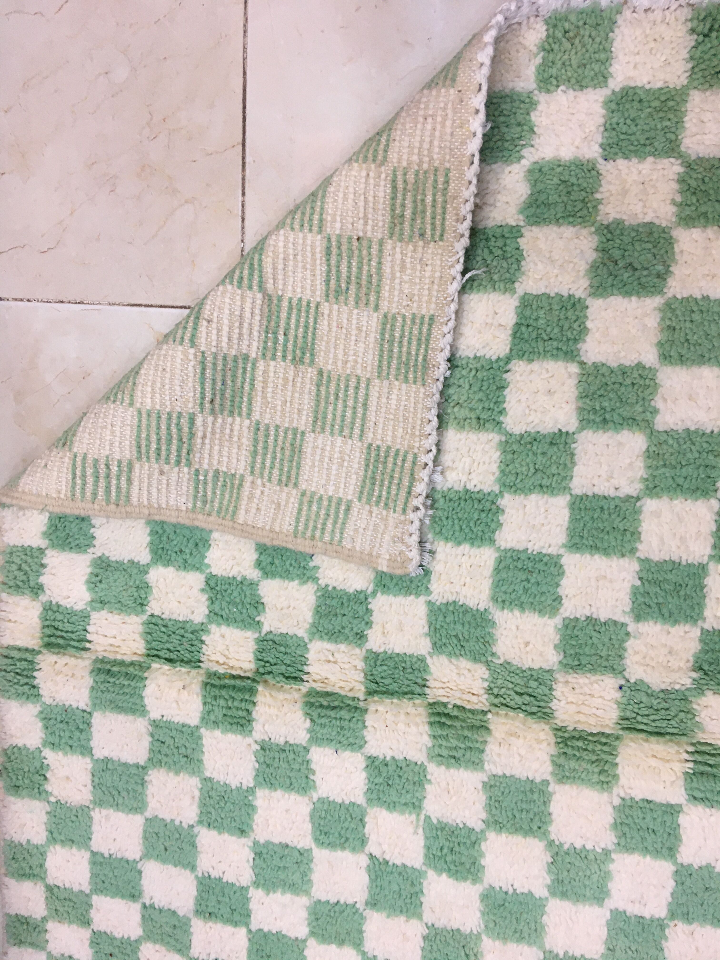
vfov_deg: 61.7
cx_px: 360
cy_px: 480
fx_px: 804
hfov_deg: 48.2
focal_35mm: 29
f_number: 2.2
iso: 80
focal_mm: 4.15
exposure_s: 1/33
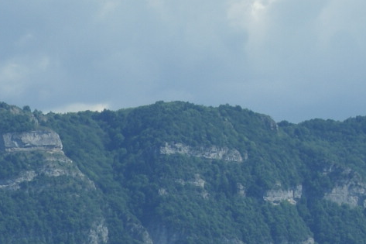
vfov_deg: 3.0
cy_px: 290
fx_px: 4645
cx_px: -36
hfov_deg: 4.5
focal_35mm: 457
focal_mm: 75
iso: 100
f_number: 13
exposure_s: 1/250
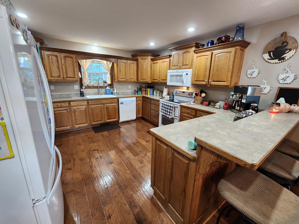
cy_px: 112
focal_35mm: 13
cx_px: 150
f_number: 2.2
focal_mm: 2.2
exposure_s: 1/30
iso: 320
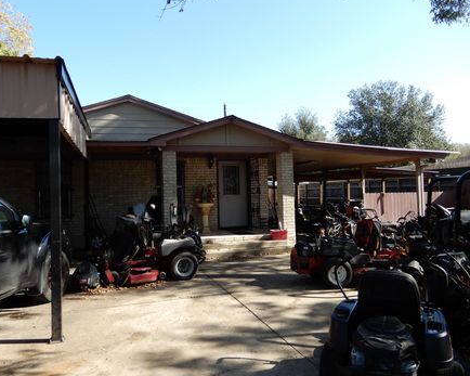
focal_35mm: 27
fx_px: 375
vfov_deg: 53.2
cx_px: 221
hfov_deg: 64.0
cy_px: 180
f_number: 3.4
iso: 80
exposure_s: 1/320
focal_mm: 4.3
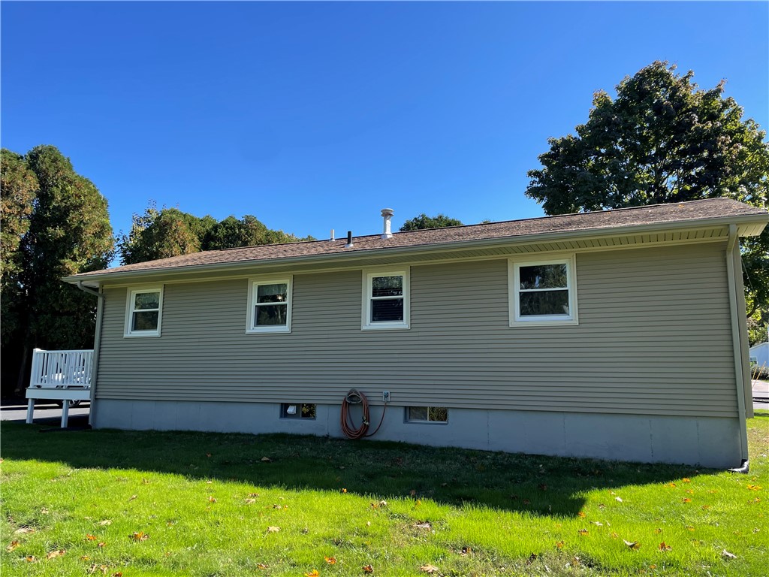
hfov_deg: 67.3
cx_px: 384
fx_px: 578
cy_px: 288
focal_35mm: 26
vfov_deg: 53.1
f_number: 1.6
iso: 32
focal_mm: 4.2
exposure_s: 1/1595
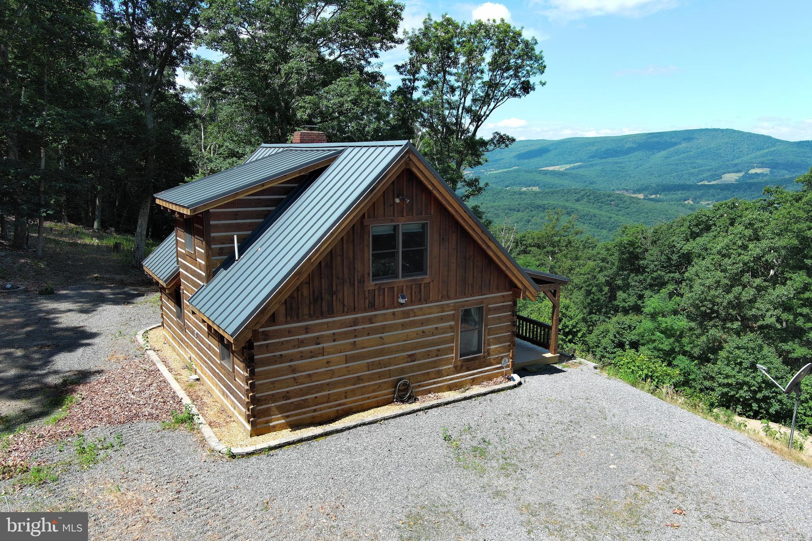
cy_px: 270
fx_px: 654
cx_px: 406
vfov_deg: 45.0
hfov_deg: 63.7
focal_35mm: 29
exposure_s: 1/773
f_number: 2.8
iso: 100
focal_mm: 10.57
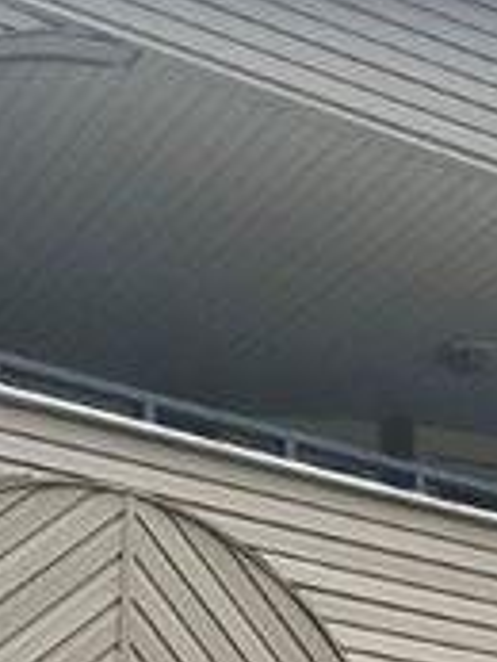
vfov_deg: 17.3
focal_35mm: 100
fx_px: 1912
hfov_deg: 14.7
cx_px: 390
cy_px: 1054
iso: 50
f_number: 1.6
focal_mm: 5.1
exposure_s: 1/1279
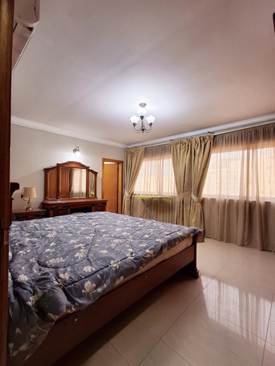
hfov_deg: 78.1
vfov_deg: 94.5
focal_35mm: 16
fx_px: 169
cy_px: 183
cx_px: 138
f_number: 2.2
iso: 50
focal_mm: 1.64
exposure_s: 1/40
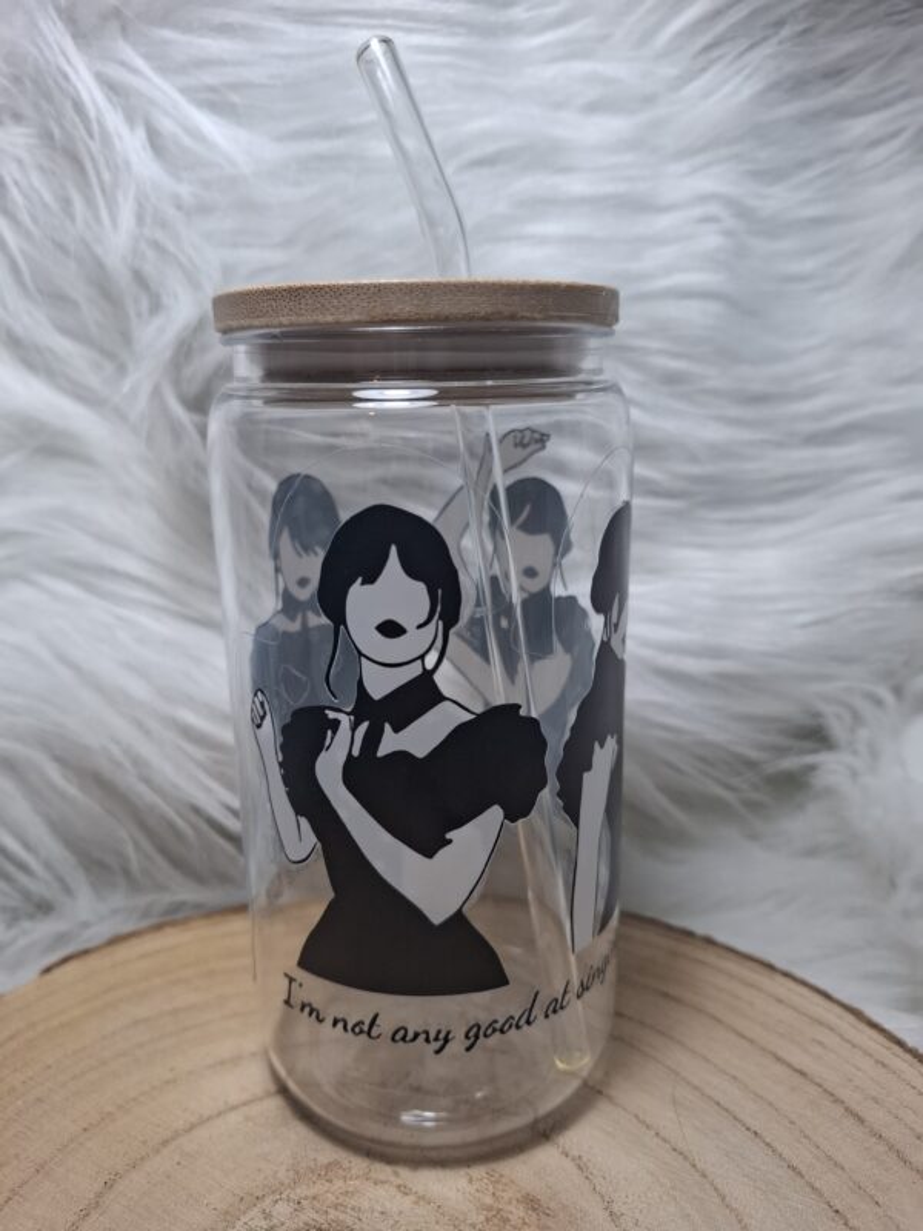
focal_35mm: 23
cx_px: 462
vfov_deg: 73.9
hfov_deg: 58.9
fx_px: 818
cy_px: 616
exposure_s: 1/100
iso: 64
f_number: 1.8
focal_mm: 5.54
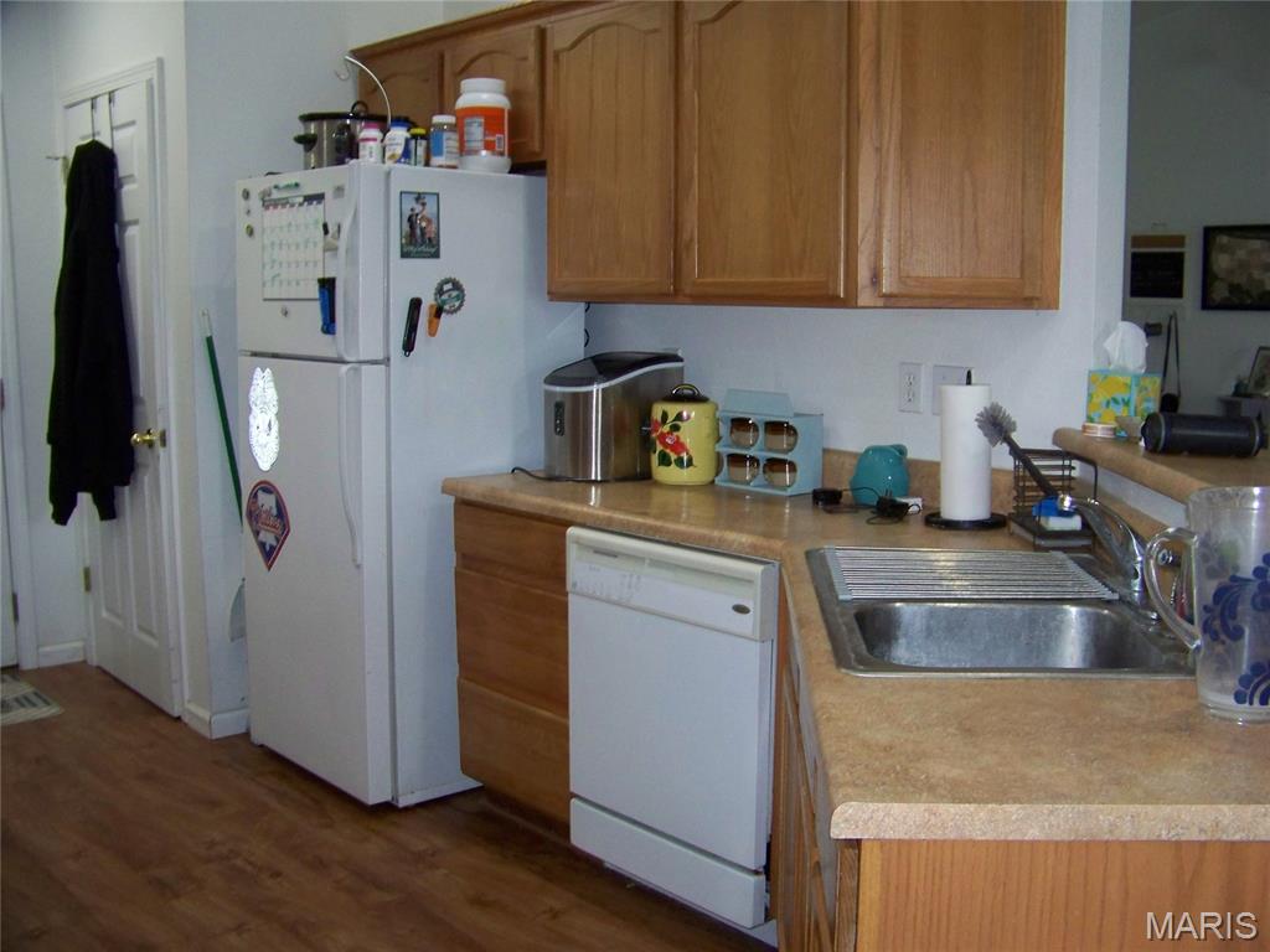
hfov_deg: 51.4
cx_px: 635
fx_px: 1321
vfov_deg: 39.7
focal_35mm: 36
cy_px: 476
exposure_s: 1/30
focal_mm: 5.85
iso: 200
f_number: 2.8
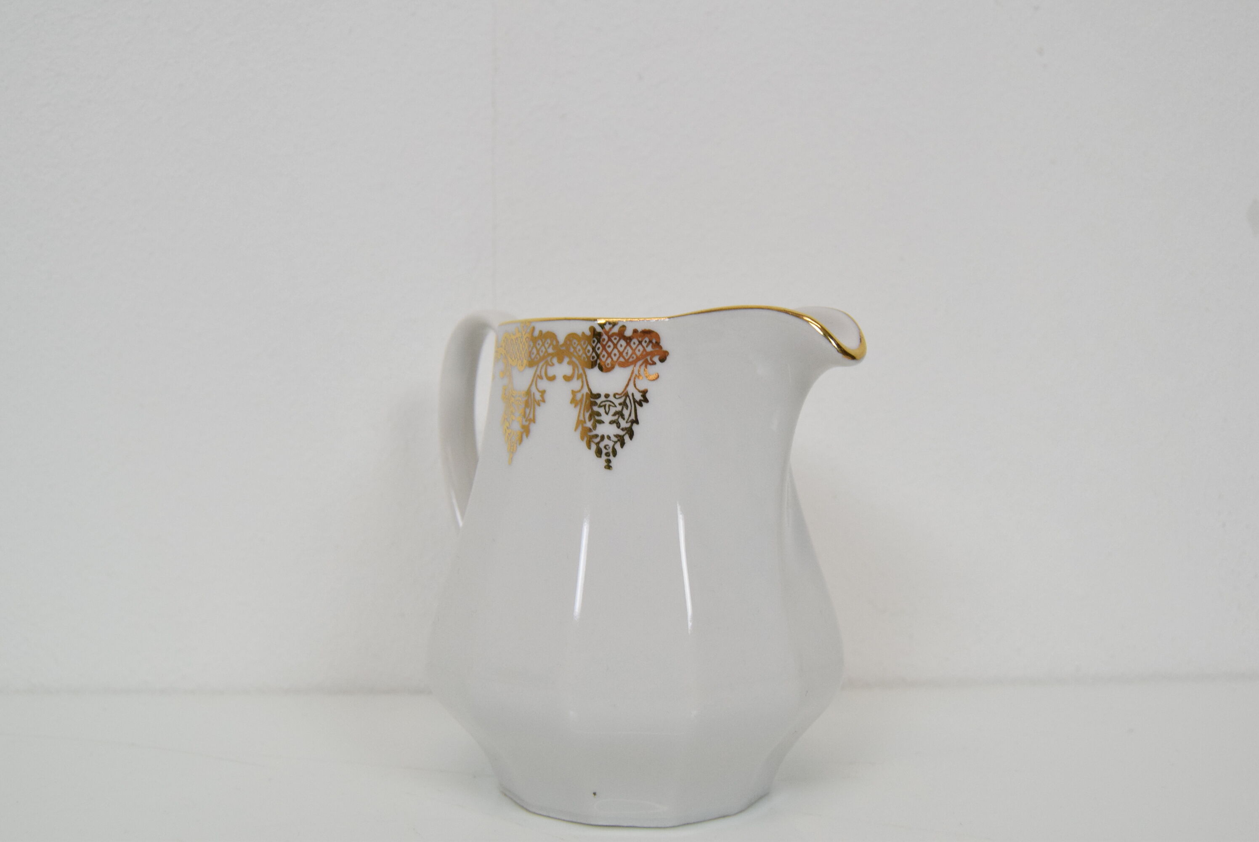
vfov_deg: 36.9
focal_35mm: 36
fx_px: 1260
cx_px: 630
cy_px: 421
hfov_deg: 53.1
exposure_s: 1/250
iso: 1600
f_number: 8
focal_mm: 24
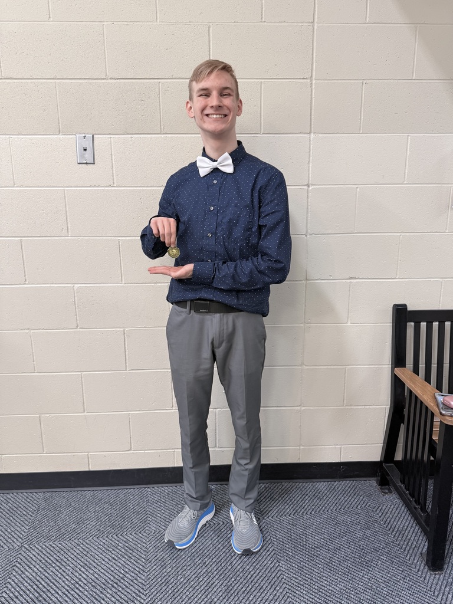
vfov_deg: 71.6
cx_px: 226
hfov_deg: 56.8
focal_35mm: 24
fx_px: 419
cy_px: 302
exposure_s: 1/60
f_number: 1.78
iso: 125
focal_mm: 6.76
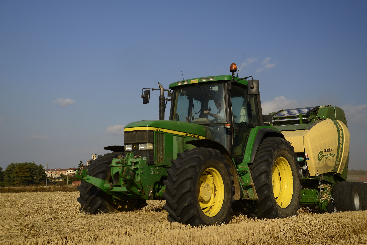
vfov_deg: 28.1
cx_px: 184
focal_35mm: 48
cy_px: 122
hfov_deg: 41.1
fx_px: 489
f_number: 5.6
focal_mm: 48
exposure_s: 1/400
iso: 100
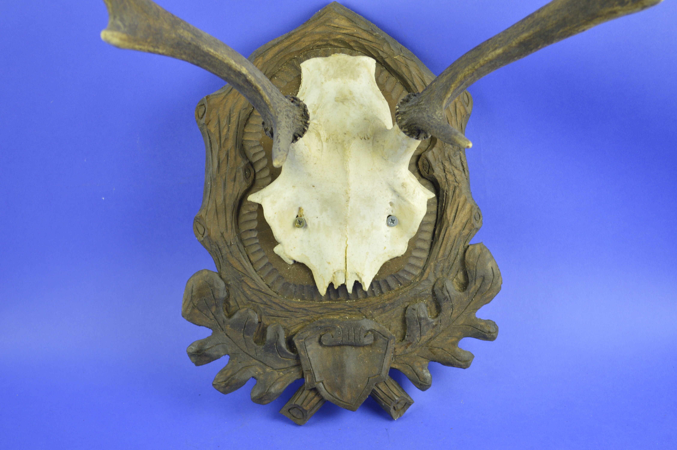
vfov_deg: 22.6
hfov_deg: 33.4
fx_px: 1127
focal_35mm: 60
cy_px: 225
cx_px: 338
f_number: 5.3
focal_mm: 40
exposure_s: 1/100
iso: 400
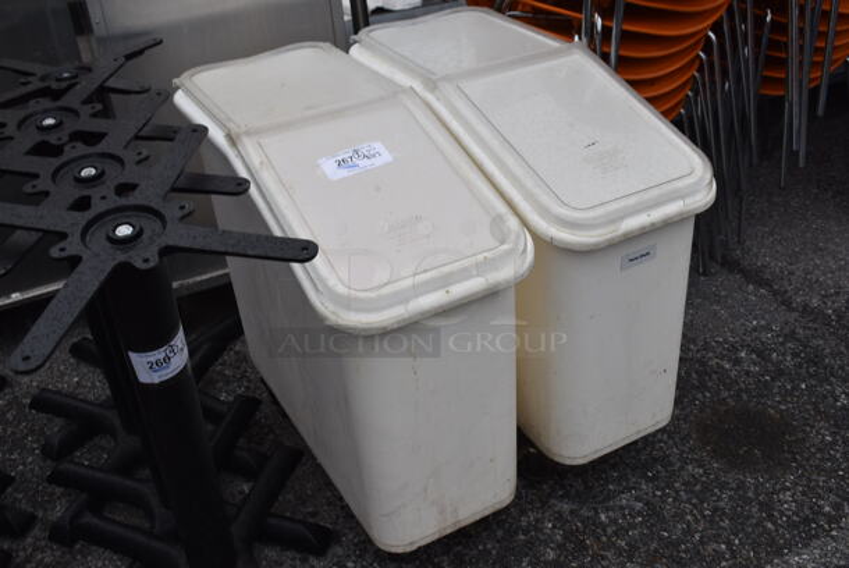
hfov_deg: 51.2
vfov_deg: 35.6
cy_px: 284
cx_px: 424
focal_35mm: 38
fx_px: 885
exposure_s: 1/250
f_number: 6.3
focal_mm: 25
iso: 200
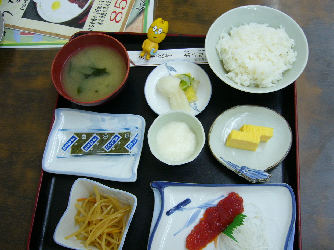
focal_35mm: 36
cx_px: 164
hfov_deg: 51.4
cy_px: 127
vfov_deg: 39.7
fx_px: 347
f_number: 2.8
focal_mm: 5.8
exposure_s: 1/25
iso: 100
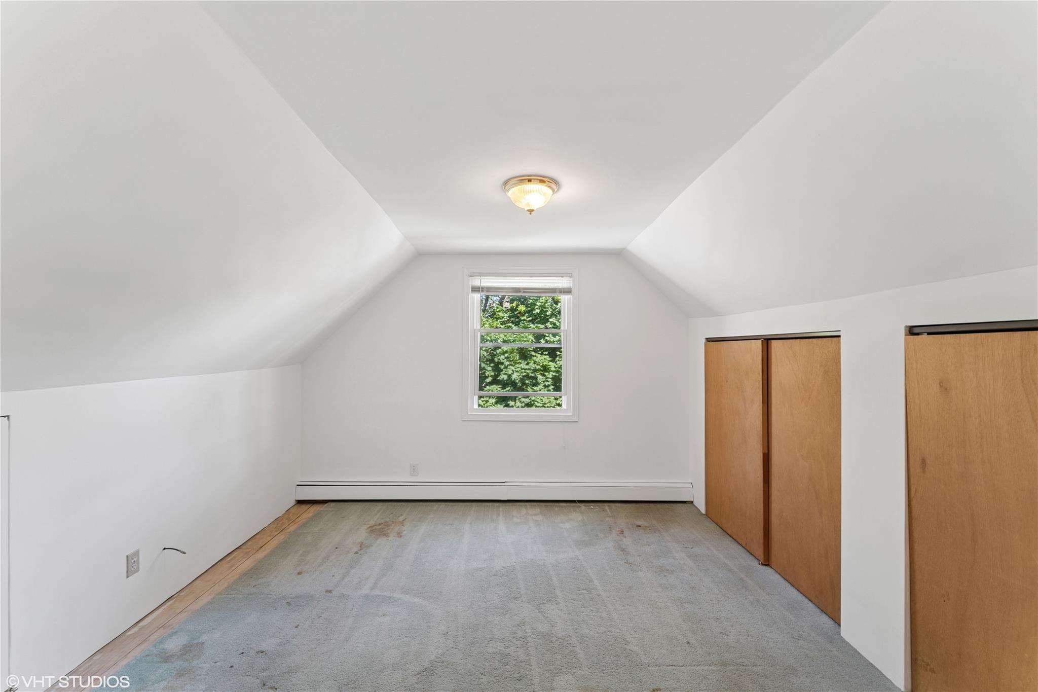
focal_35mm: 14
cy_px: 346
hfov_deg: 104.3
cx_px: 519
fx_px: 404
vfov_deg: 81.2
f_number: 11
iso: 100
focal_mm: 14
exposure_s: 1/2.5
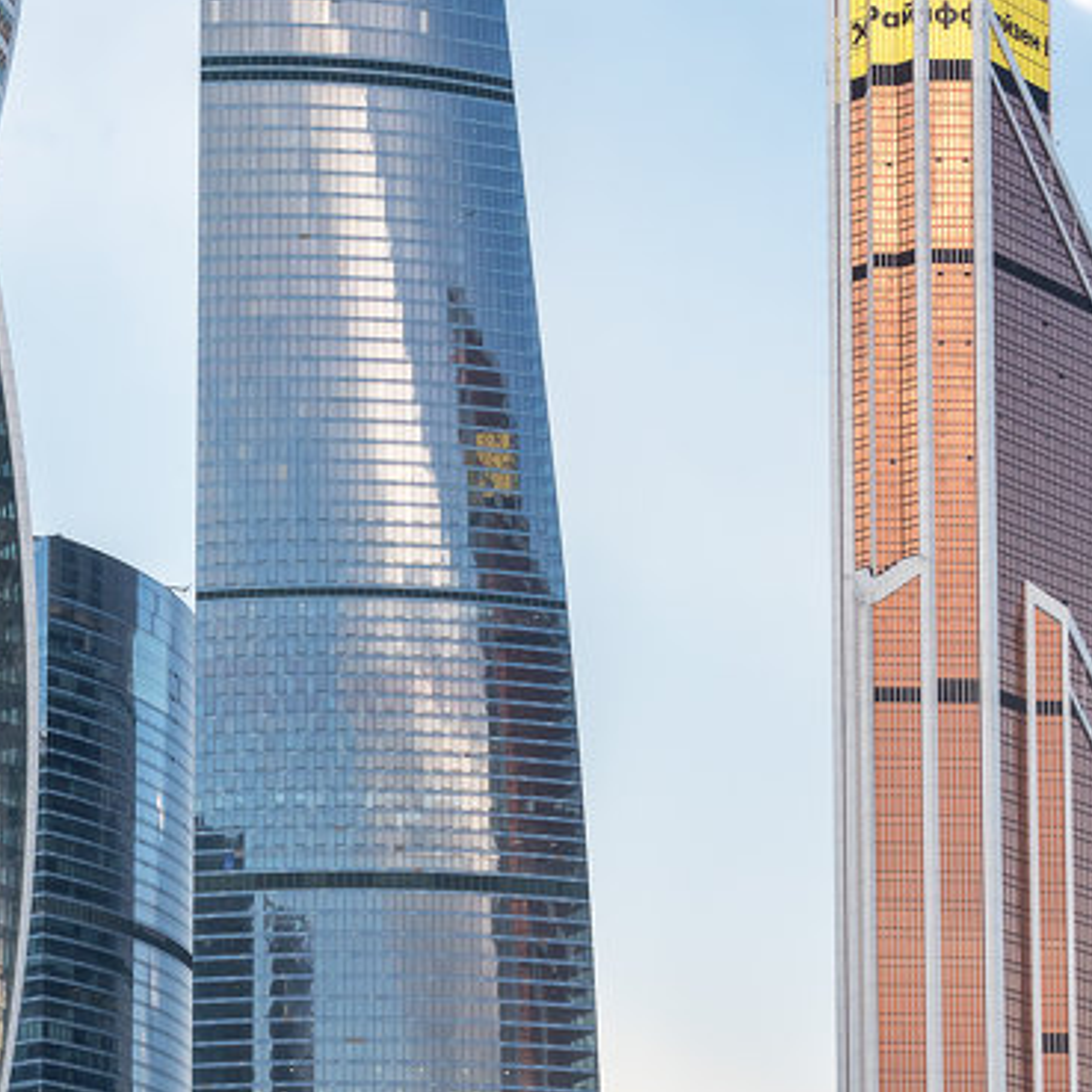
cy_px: 632
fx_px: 4140
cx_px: 216
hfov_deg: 14.9
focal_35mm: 116
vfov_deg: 15.0
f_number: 8
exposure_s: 1/400
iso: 500
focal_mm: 42
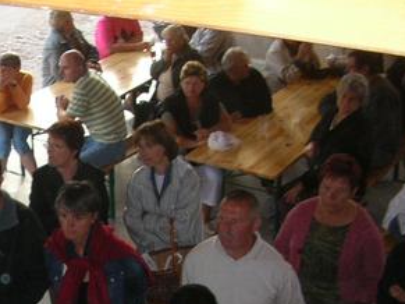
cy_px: 298
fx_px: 901
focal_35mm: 77
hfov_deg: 24.0
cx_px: -24
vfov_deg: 18.7
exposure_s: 1/60.1
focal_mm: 5.8
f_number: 2.8
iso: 90
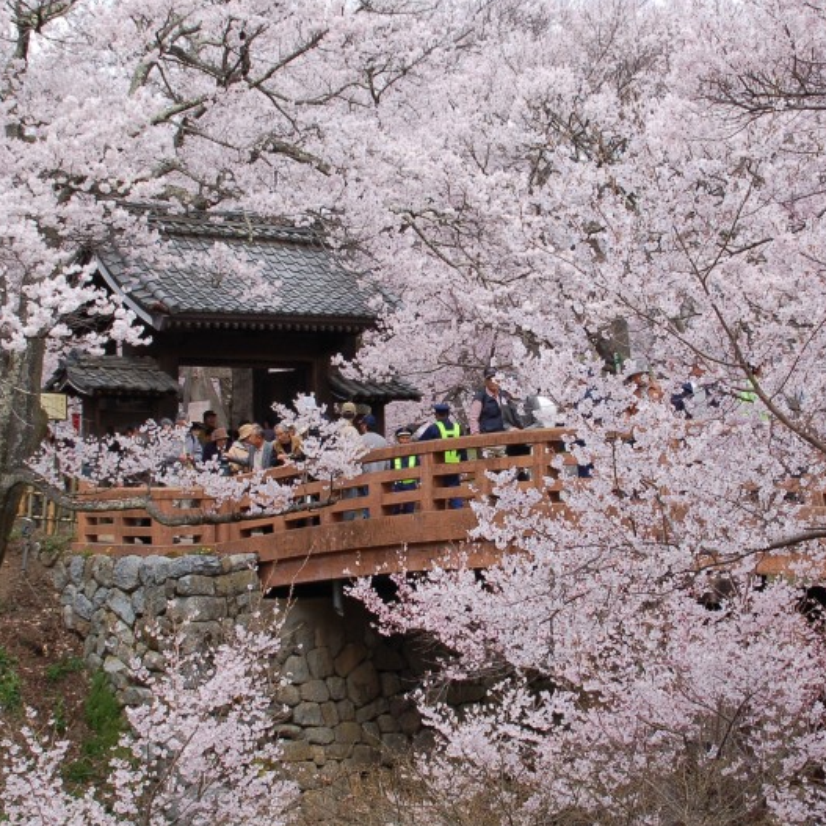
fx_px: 1674
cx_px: 523
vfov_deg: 27.7
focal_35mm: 62
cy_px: 413
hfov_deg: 27.6
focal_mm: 32
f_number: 10
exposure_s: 1/250
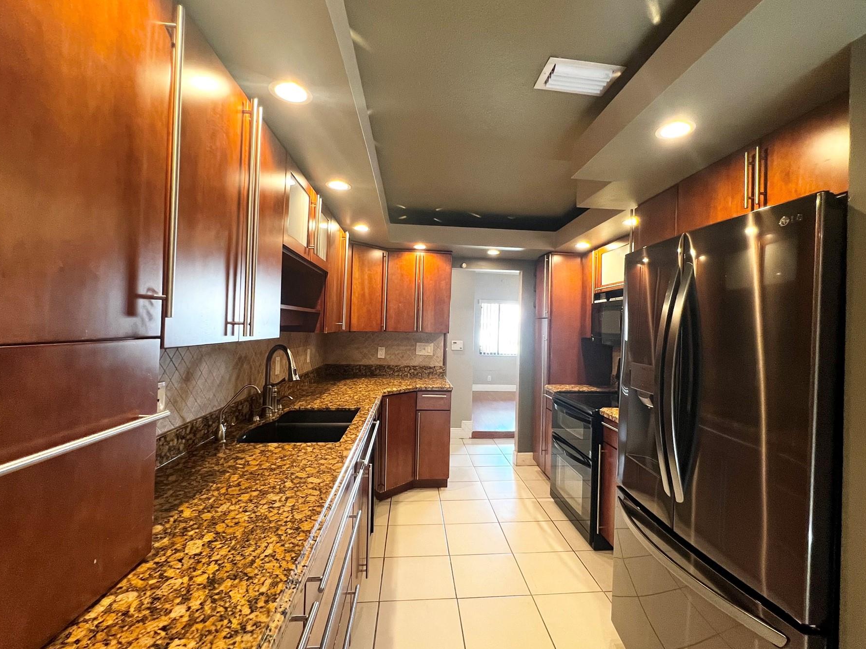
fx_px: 375
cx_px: 456
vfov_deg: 81.7
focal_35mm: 15
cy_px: 327
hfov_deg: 98.1
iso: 320
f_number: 1.8
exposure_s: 1/60
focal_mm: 1.57
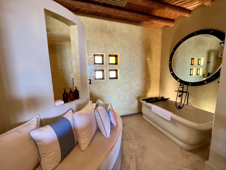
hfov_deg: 106.2
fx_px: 85
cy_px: 85
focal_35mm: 13
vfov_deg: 89.9
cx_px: 113
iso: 200
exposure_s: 1/60
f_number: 1.8
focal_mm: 1.57
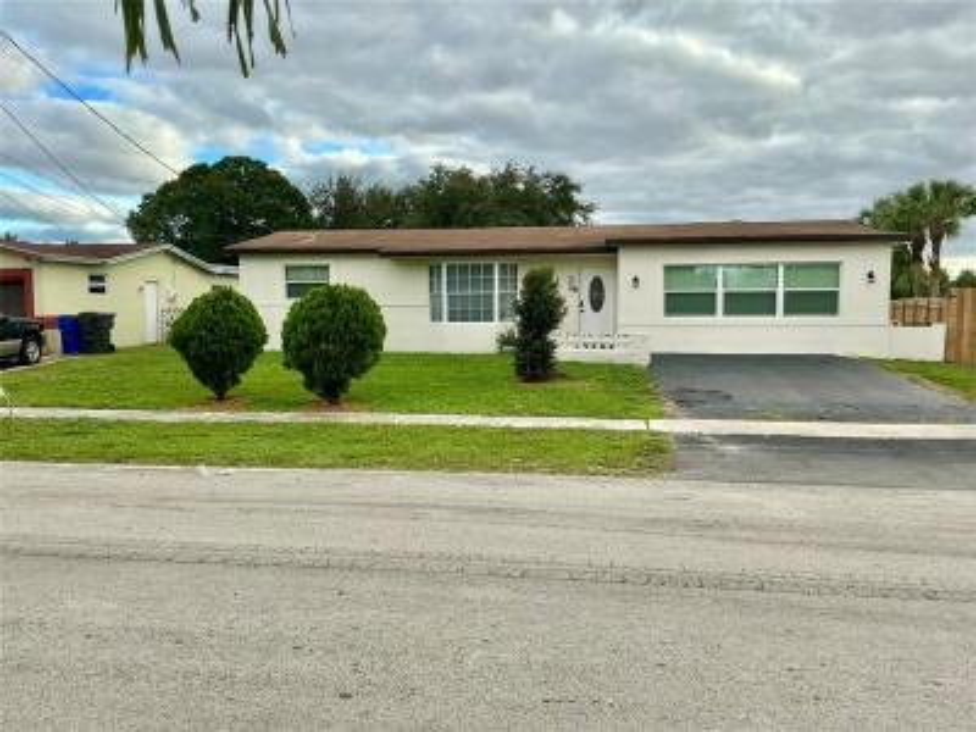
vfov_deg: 49.7
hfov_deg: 63.4
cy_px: 366
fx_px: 789
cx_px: 488
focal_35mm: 28
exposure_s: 1/635
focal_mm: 3
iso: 25
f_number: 1.8
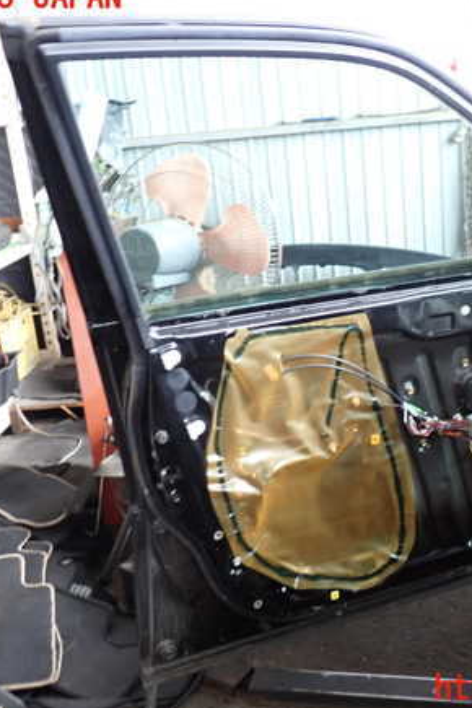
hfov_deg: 31.0
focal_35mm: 43
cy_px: 343
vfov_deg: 45.4
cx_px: 314
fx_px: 846
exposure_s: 1/30
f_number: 2.3
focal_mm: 5.4
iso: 250
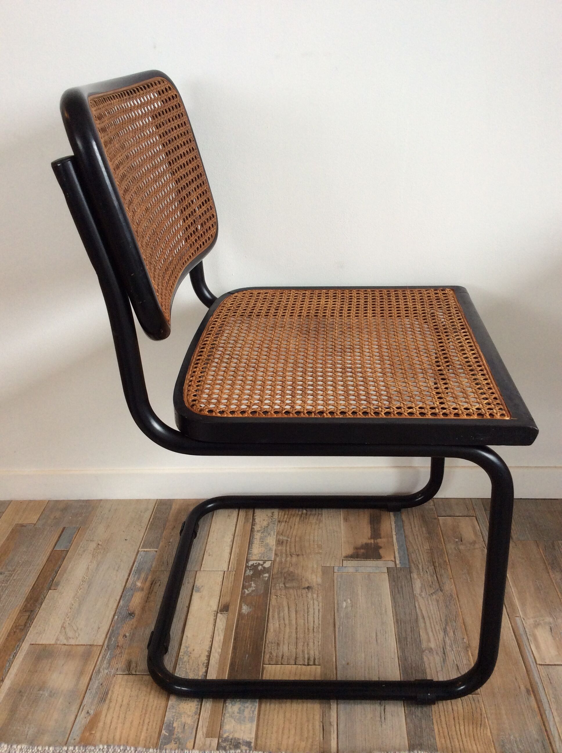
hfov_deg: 44.1
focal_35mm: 32
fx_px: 695
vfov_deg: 56.9
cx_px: 281
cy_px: 376
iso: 50
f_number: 2.4
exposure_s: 1/25
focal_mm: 3.3
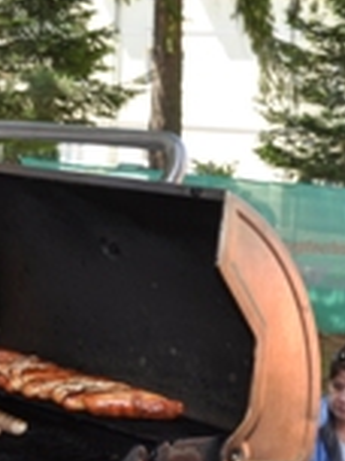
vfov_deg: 19.2
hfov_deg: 14.2
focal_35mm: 102
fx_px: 1355
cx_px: -42
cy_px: 149
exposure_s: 1/200
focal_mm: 24
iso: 200
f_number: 5.6
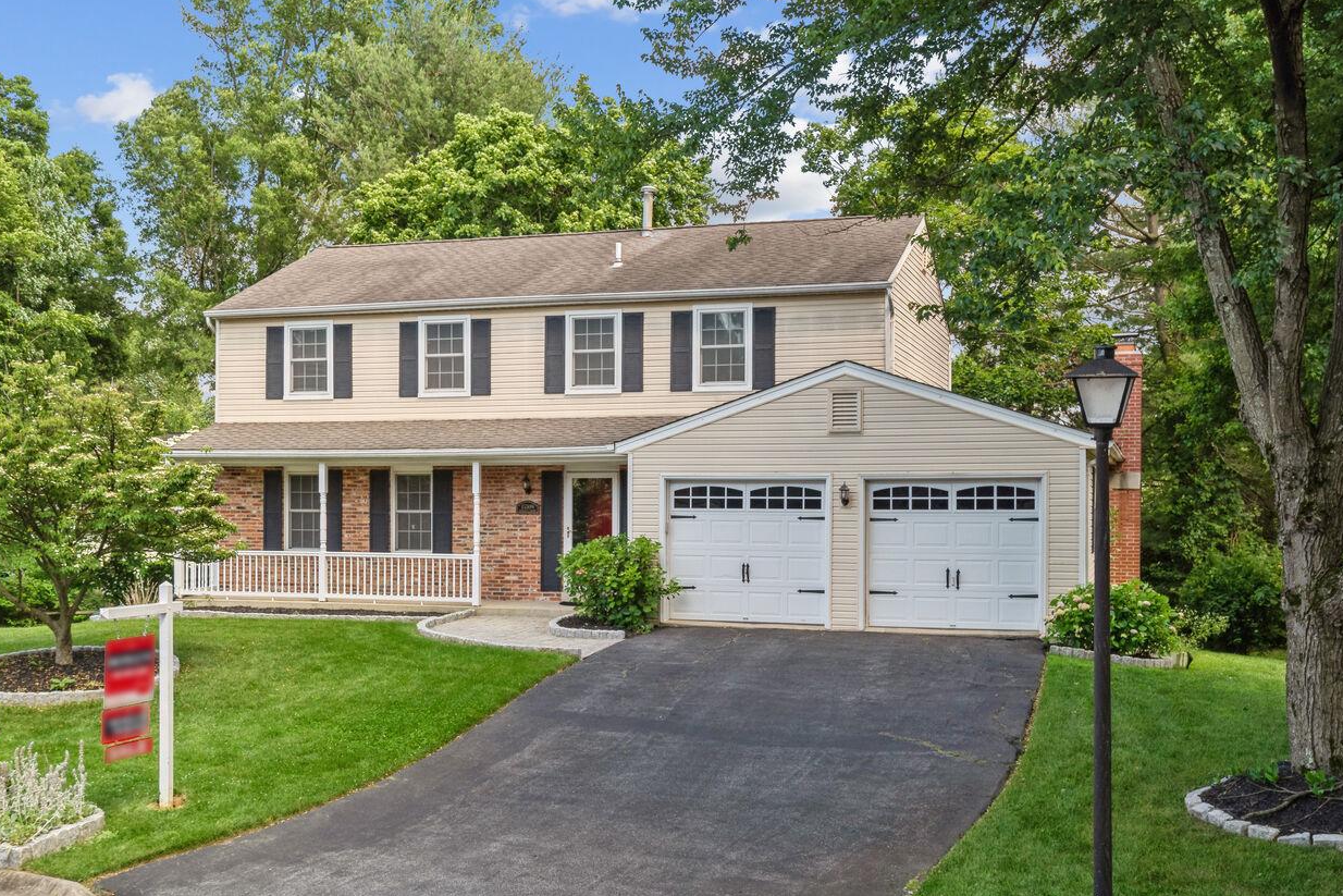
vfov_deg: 31.6
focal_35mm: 42
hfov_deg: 46.0
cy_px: 602
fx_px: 1567
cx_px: 512
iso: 400
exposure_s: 1/100
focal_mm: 30
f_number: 8
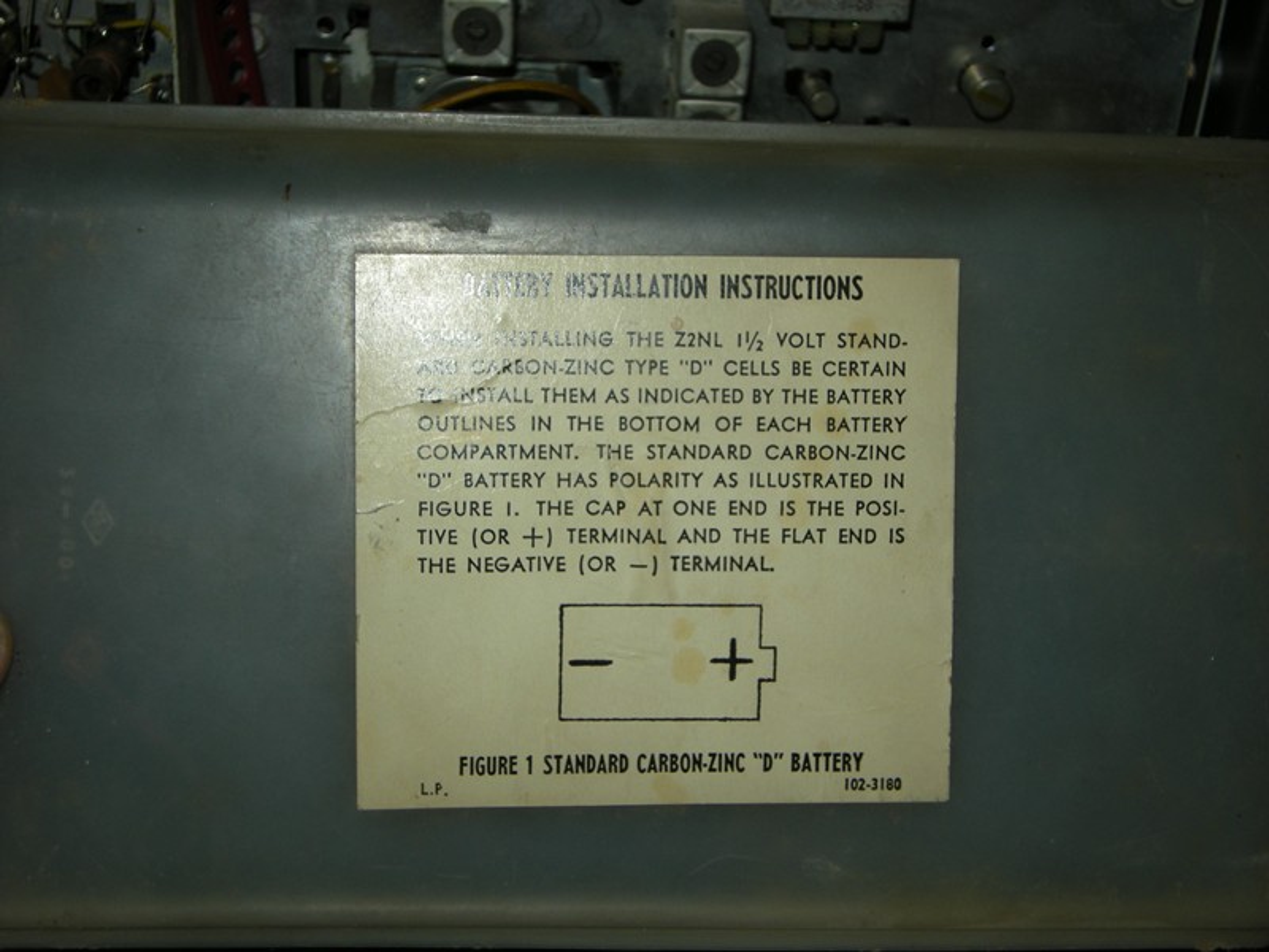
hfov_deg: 36.8
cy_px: 476
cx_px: 634
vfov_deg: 28.0
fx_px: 1906
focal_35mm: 52
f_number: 3.8
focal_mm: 8.8
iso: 64
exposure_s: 1/60
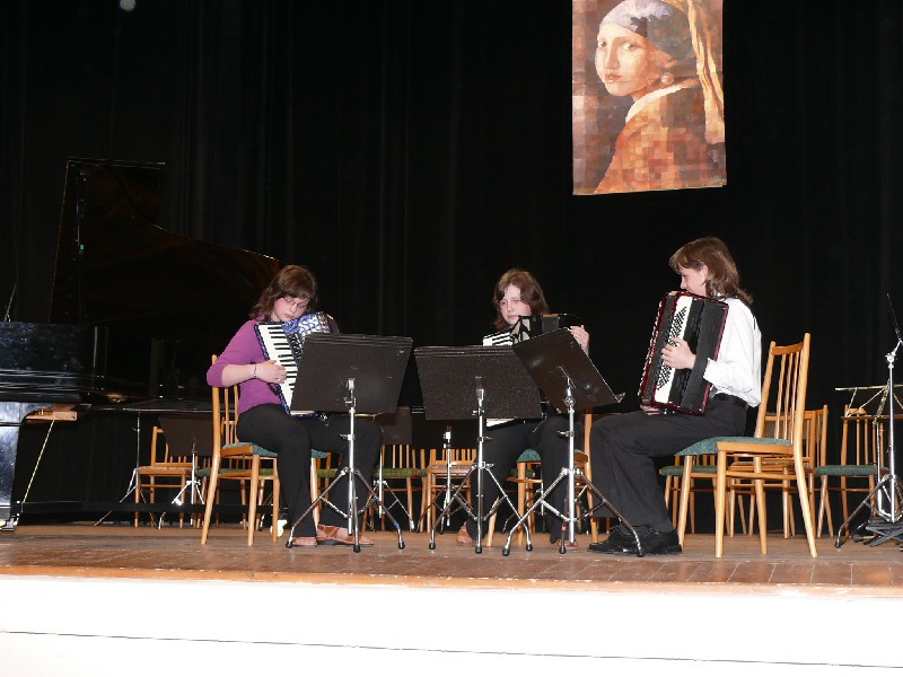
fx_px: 1383
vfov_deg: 27.5
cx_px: 452
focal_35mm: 53
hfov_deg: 36.2
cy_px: 338
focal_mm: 9.5
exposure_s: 1/30
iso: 100
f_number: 3.2
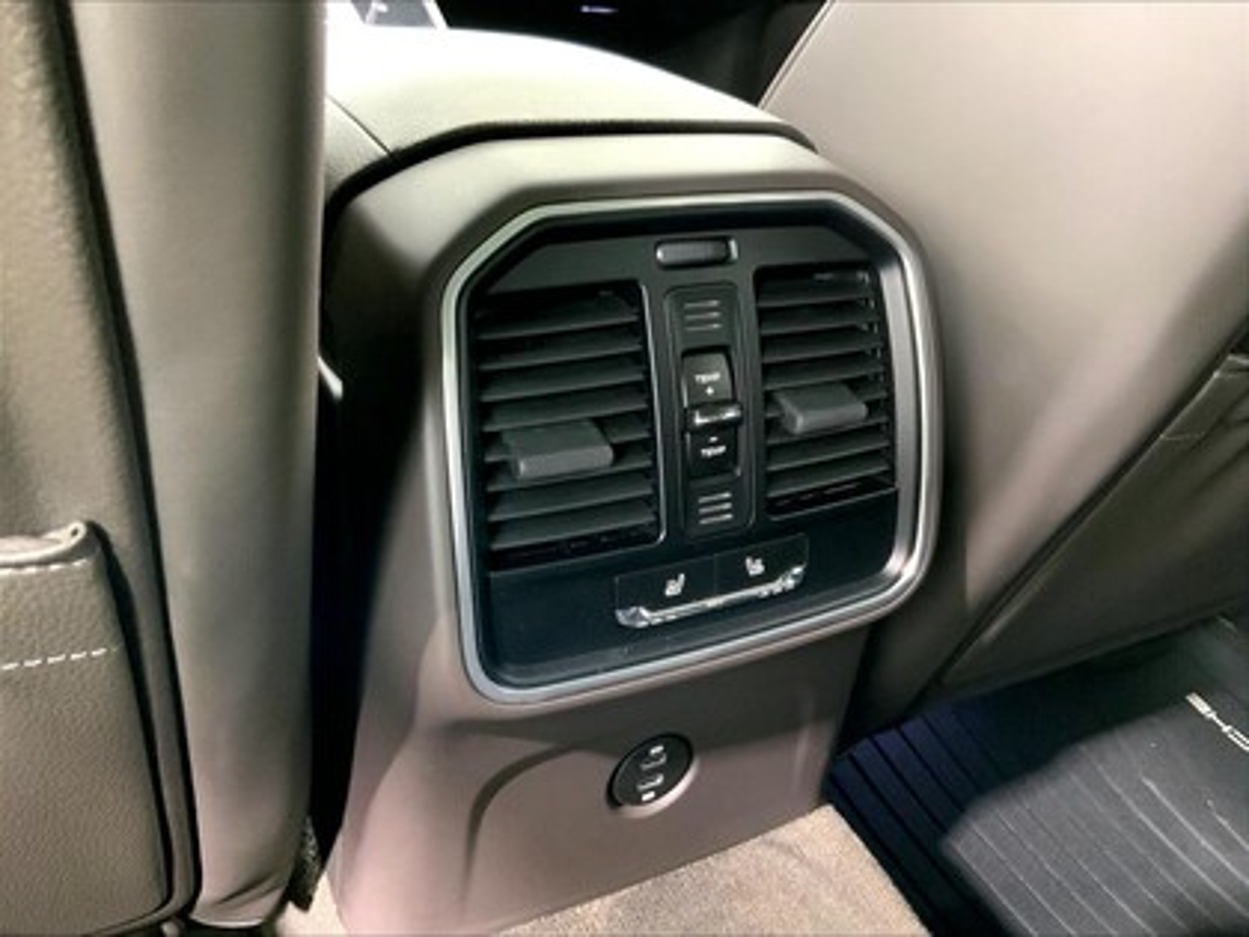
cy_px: 468
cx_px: 624
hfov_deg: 61.7
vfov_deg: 48.2
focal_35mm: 29
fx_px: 1046
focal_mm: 3
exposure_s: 1/30
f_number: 1.8
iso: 400
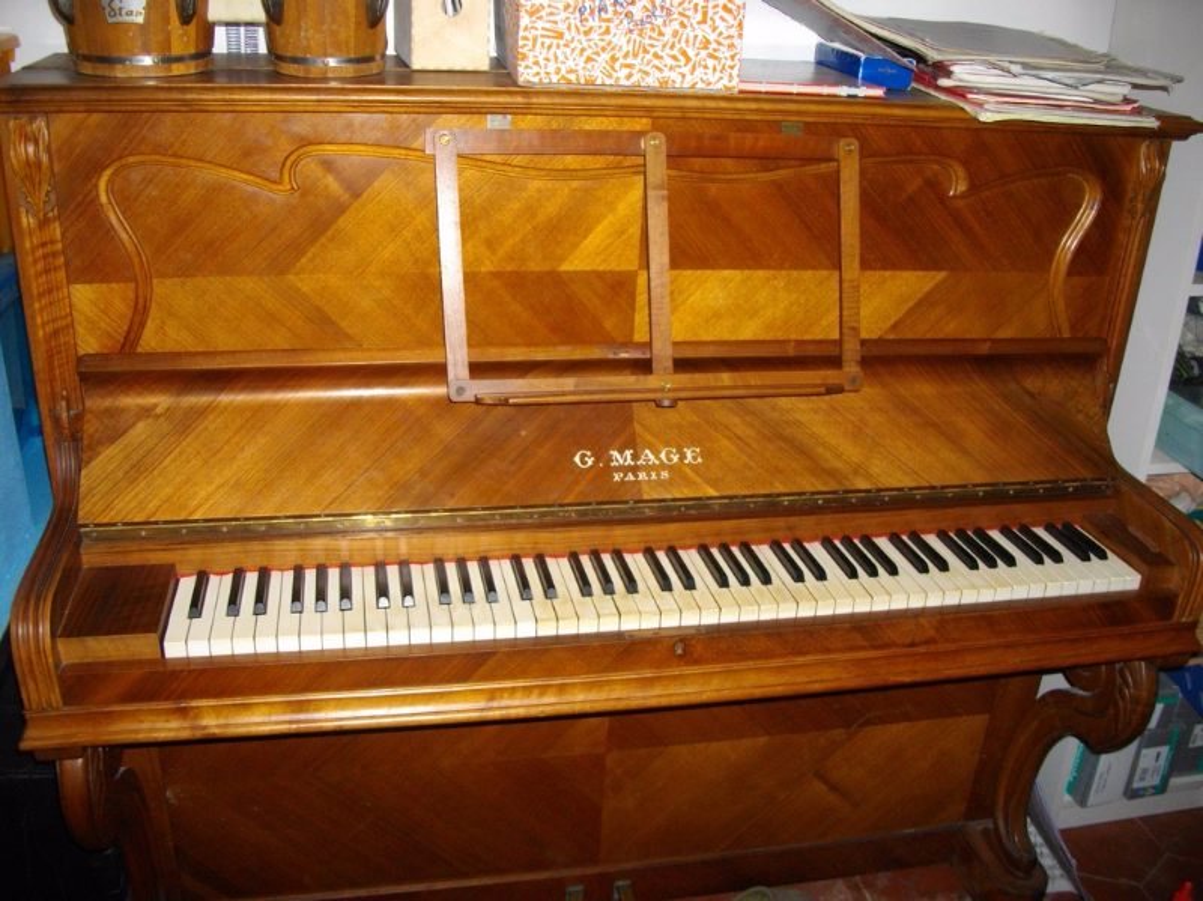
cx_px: 602
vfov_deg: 45.4
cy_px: 450
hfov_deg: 58.4
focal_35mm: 31
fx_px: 1077
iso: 200
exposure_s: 1/50
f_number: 2.9
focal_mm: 5.7
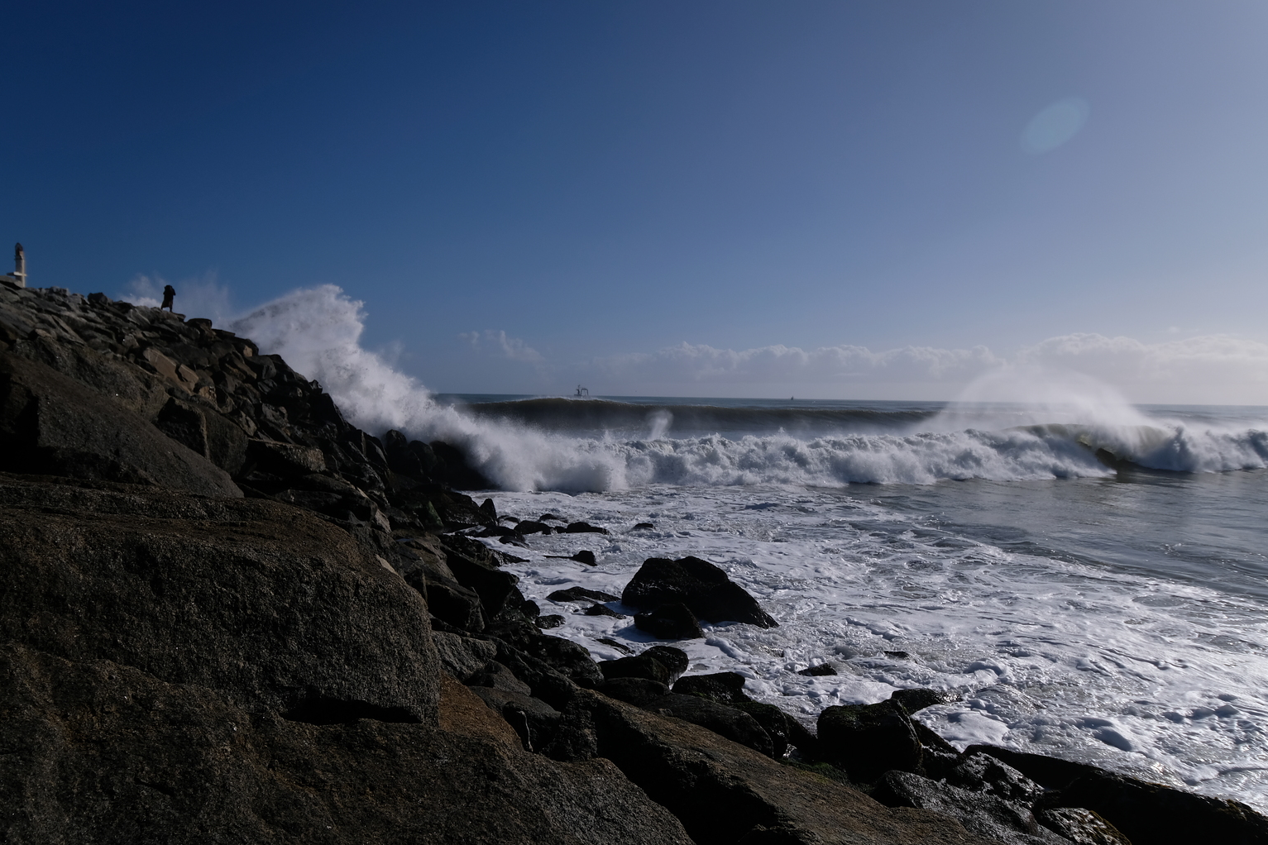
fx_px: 845
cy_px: 437
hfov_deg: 73.7
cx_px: 611
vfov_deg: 53.1
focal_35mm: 24
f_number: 6.3
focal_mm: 15
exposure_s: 1/2700
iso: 200
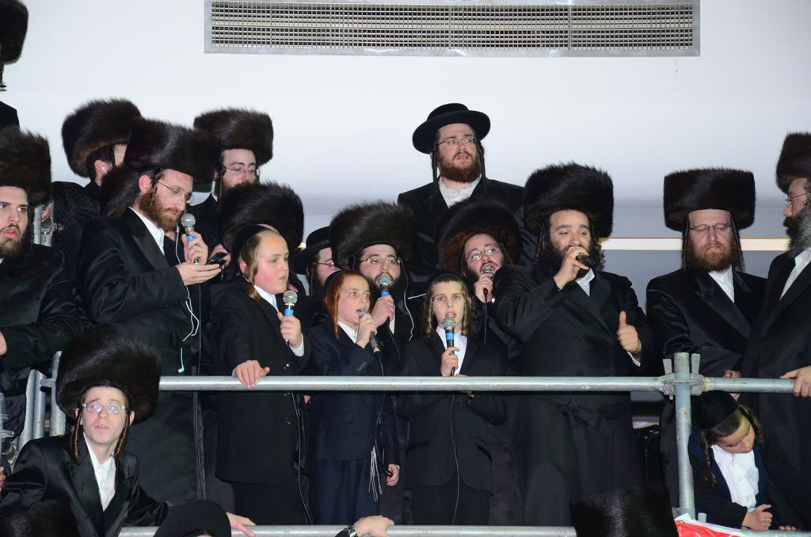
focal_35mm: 120
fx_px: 2697
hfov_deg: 17.1
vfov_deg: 11.4
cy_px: 268
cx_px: 406
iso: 1000
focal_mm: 80
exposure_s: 1/80
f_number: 5.6
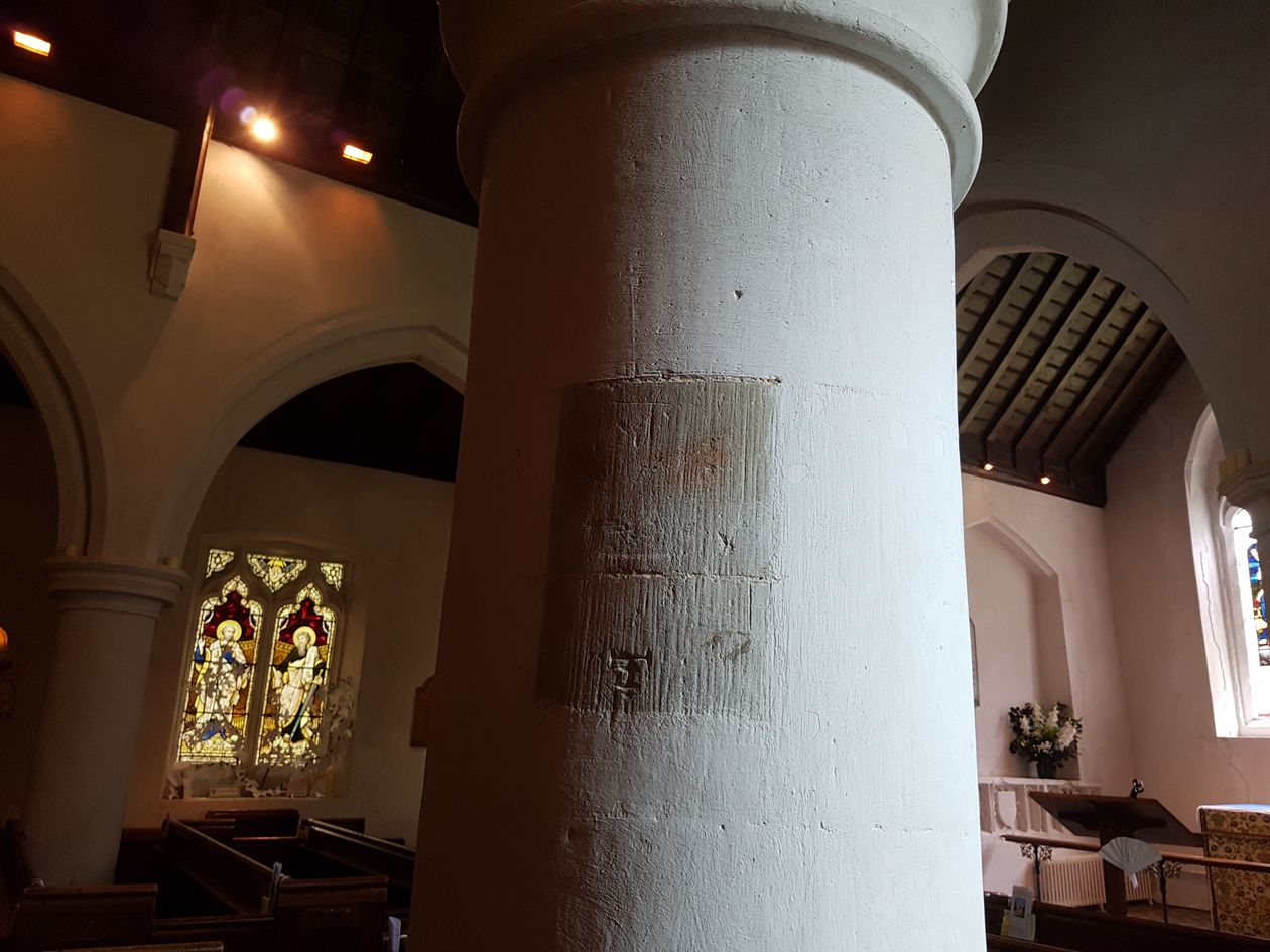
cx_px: 635
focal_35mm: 26
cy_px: 476
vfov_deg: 53.1
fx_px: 954
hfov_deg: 67.3
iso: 200
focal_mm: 4.2
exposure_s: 1/25
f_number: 1.7
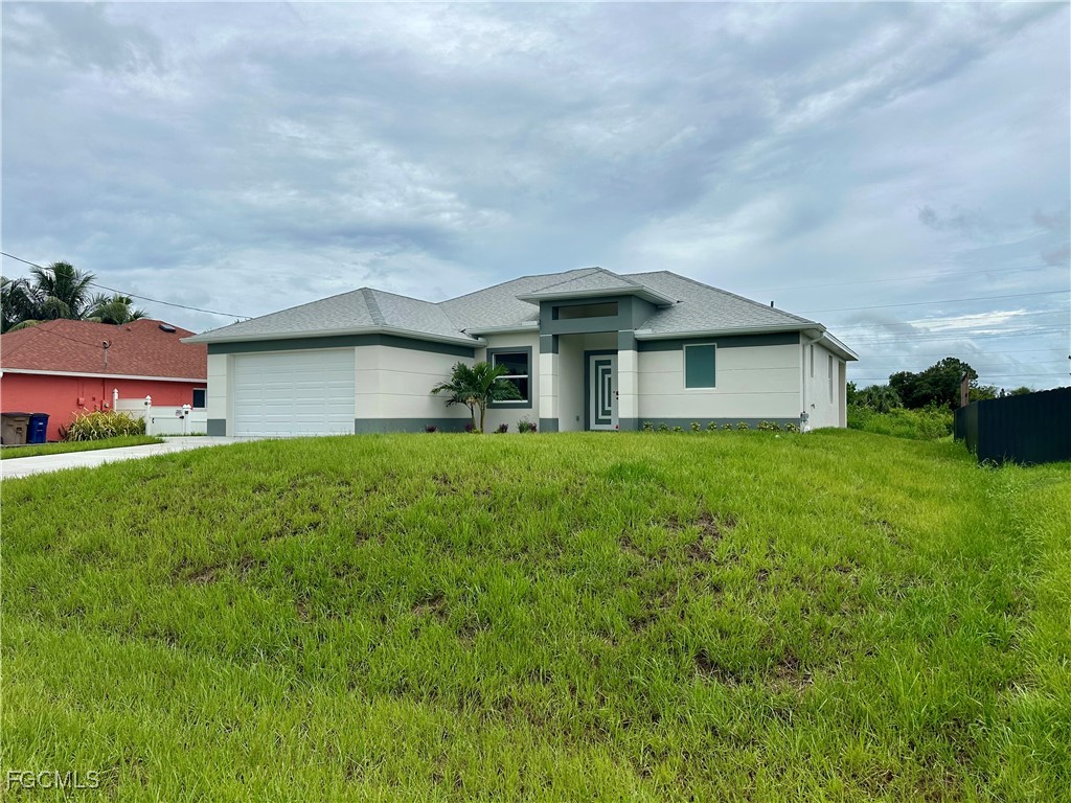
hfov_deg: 71.6
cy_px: 402
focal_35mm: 24
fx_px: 743
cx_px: 536
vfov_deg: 56.8
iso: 80
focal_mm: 6.86
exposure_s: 1/7576
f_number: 1.78
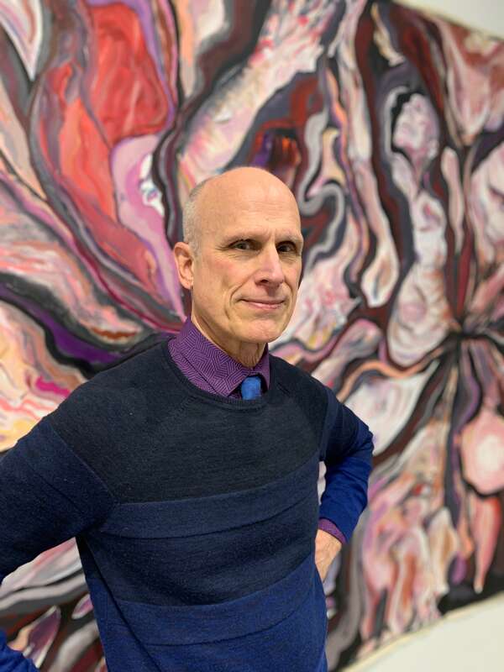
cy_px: 336
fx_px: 505
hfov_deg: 53.1
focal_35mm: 26
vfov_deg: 67.3
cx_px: 252
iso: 64
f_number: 1.8
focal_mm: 4.25
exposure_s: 1/60
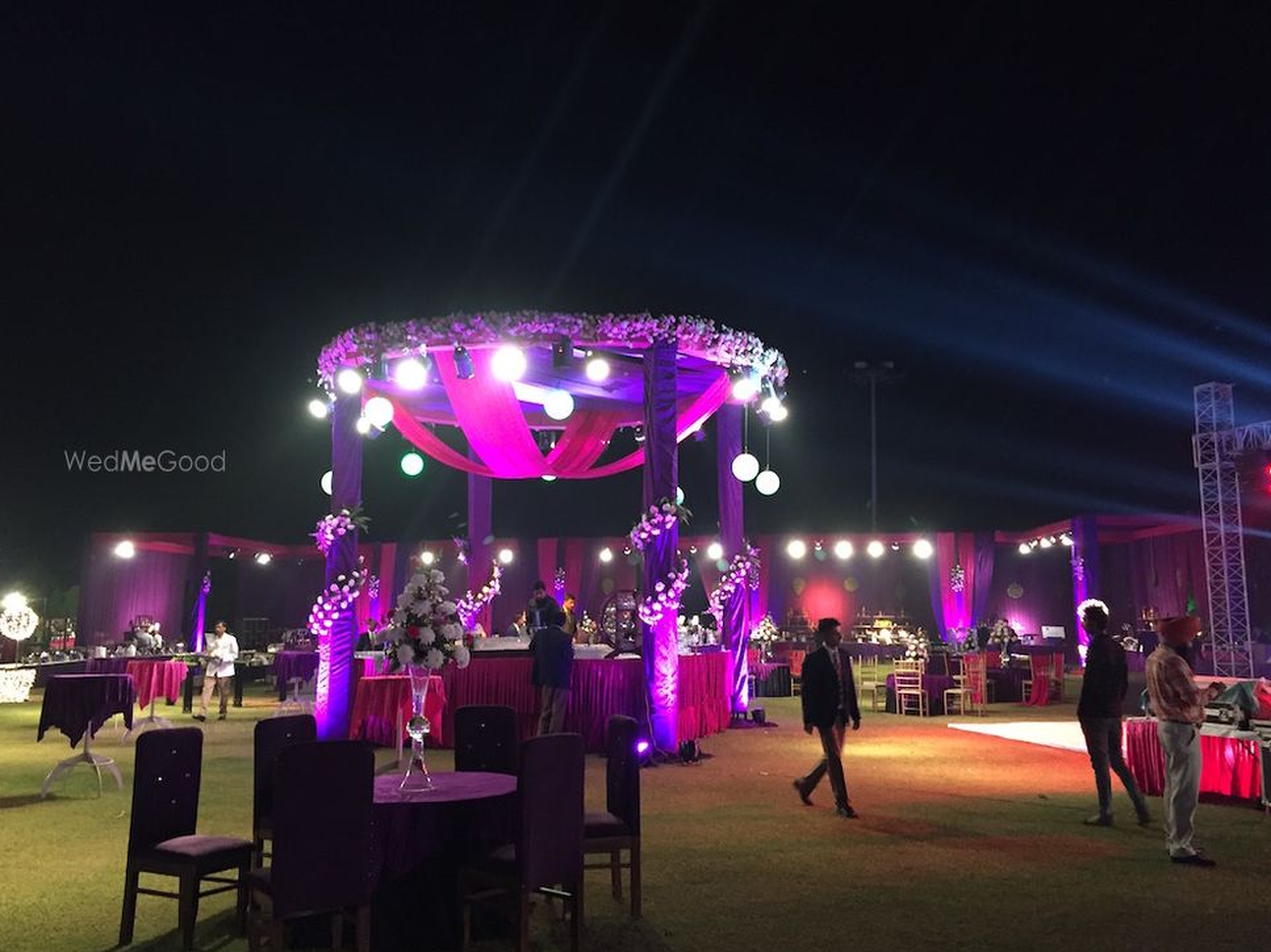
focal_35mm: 30
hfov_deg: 60.0
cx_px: 616
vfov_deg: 46.8
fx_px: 1101
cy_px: 471
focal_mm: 4.15
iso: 250
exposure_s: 1/20
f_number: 2.2
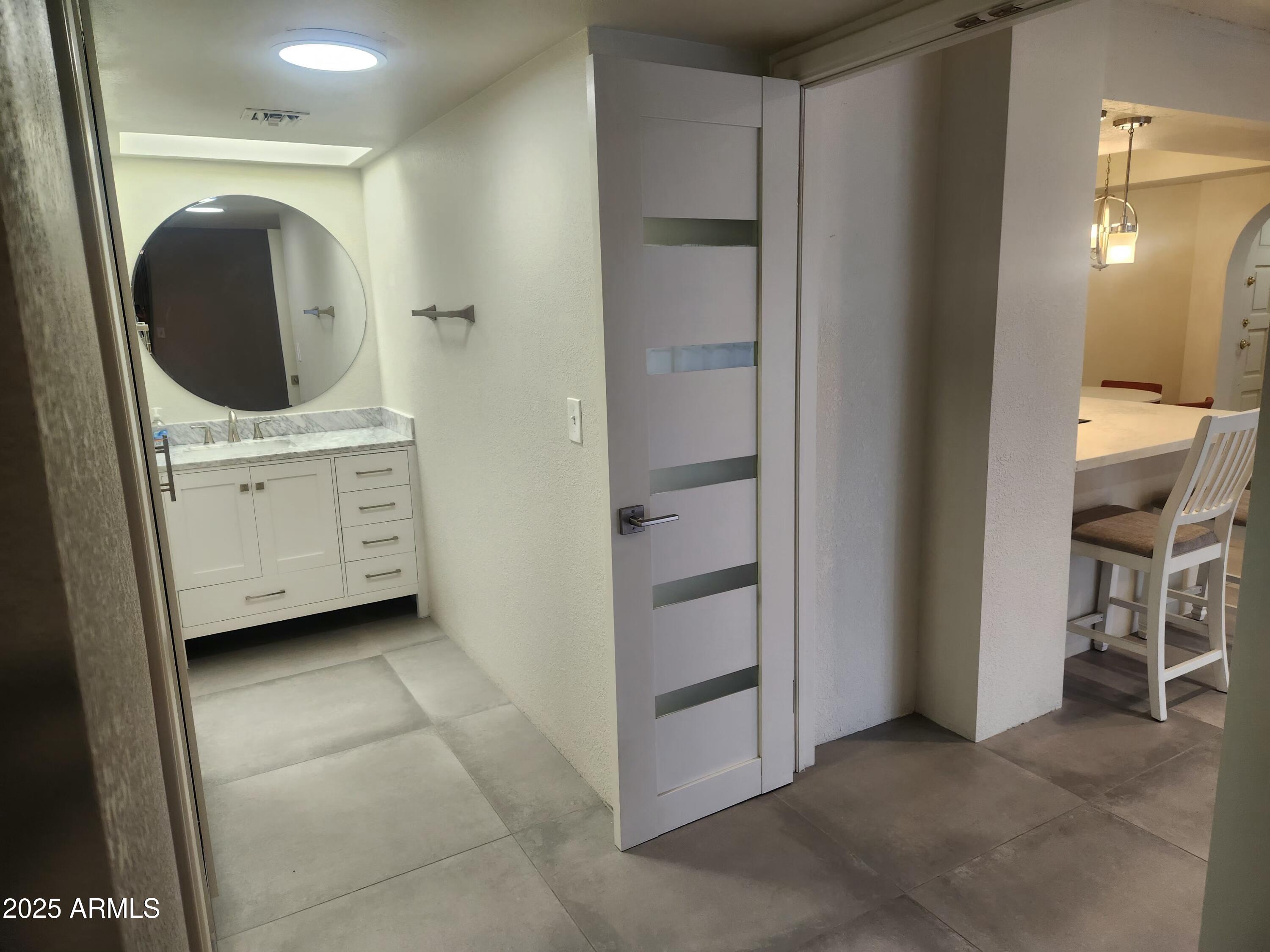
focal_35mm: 23
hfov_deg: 73.9
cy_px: 476
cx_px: 635
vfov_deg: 58.9
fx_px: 844
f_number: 1.8
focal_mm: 5.4
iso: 125
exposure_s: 1/120
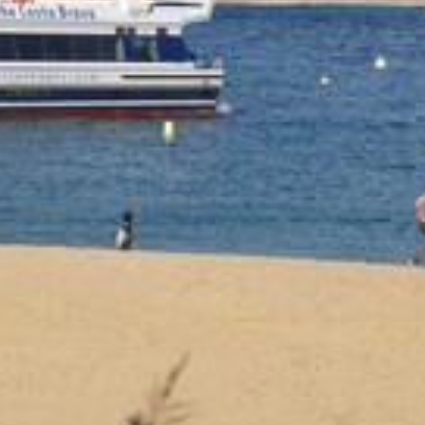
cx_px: -16
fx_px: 3584
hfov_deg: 6.8
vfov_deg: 6.8
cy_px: 73
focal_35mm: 258
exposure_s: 1/250
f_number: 8
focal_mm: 60
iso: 100
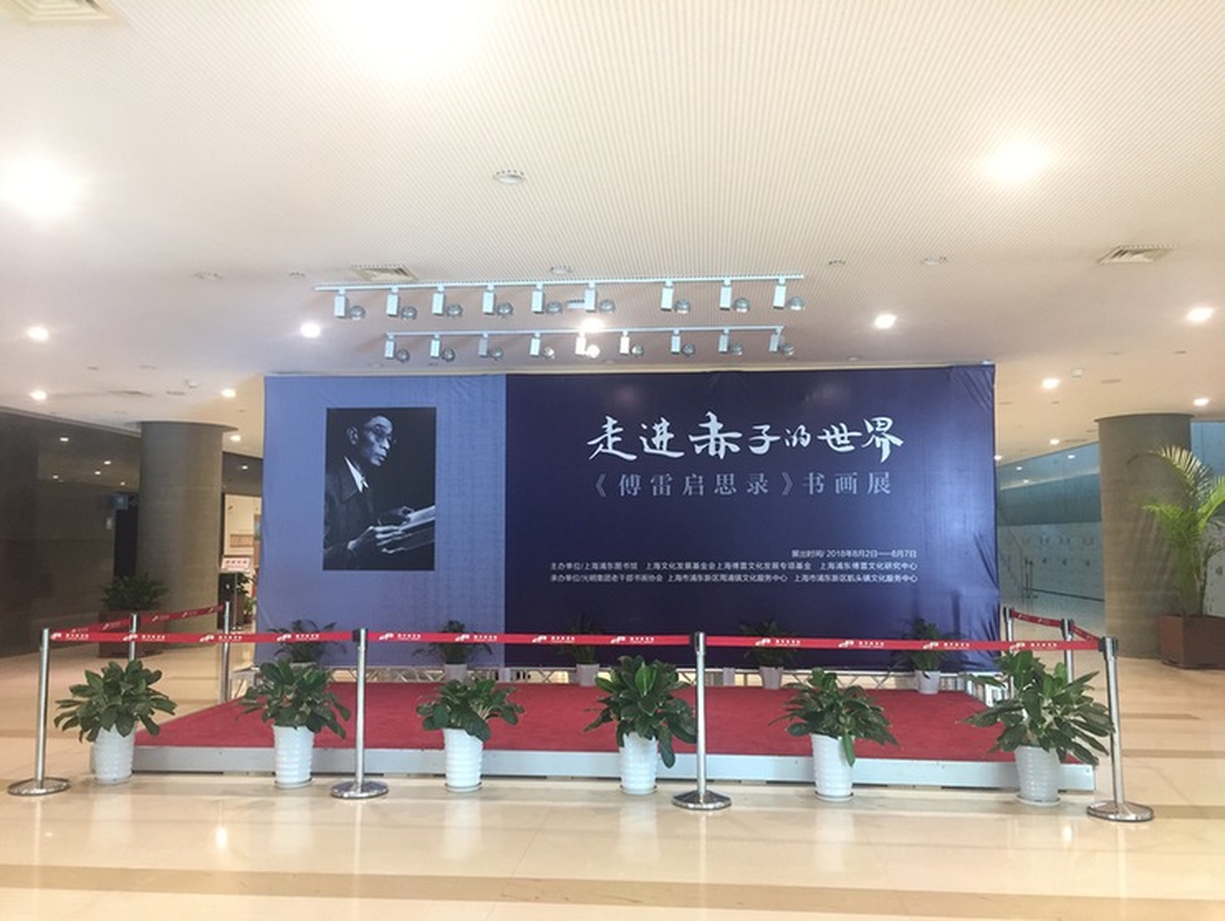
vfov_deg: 48.3
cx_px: 612
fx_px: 1027
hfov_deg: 61.6
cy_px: 460
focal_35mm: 29
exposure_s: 1/20
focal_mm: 4.15
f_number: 2.2
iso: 250
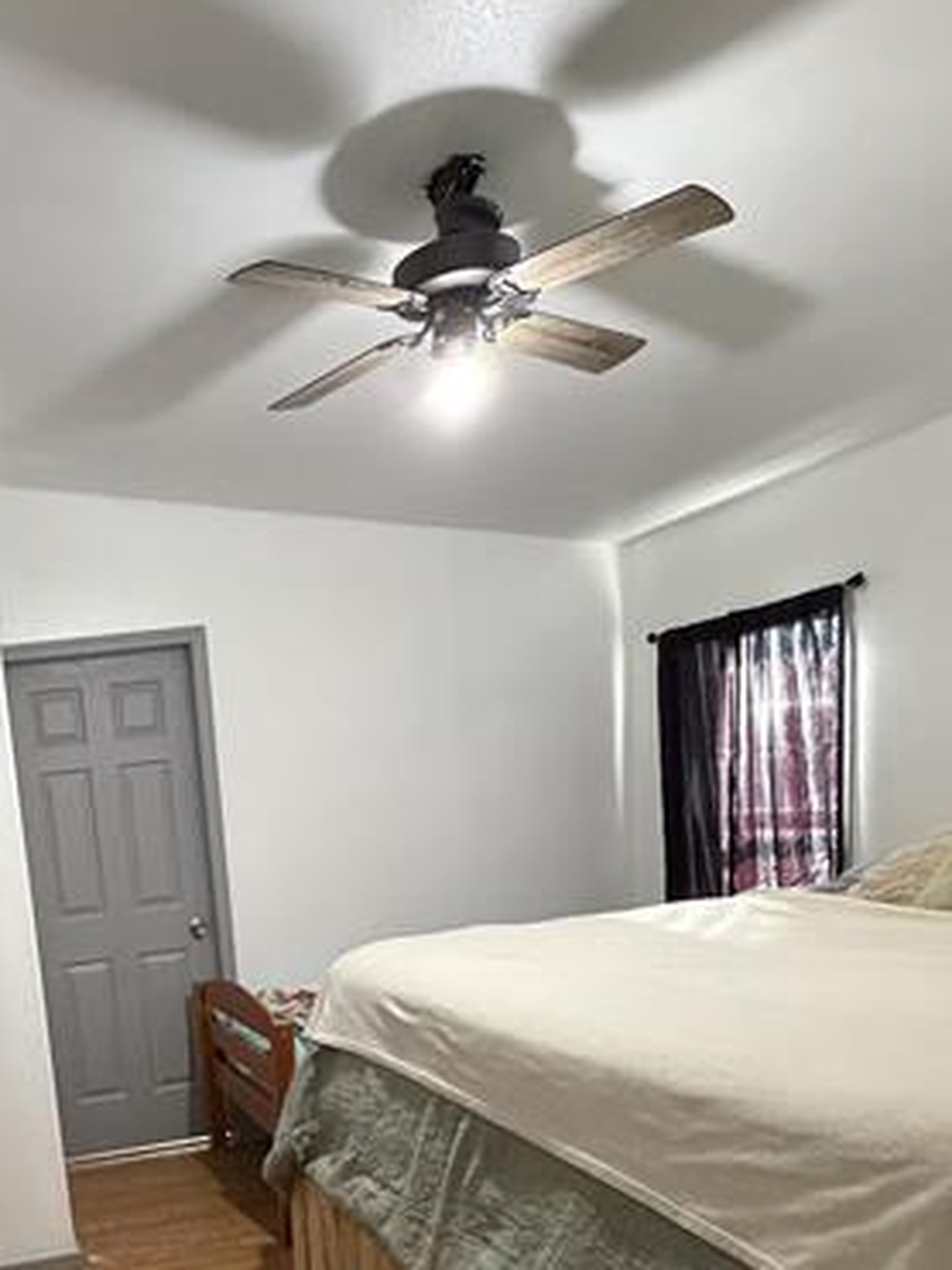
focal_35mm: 29
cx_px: 75
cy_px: 1000
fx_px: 1064
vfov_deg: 57.5
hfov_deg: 43.5
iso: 800
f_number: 2.2
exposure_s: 1/60
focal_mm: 2.22
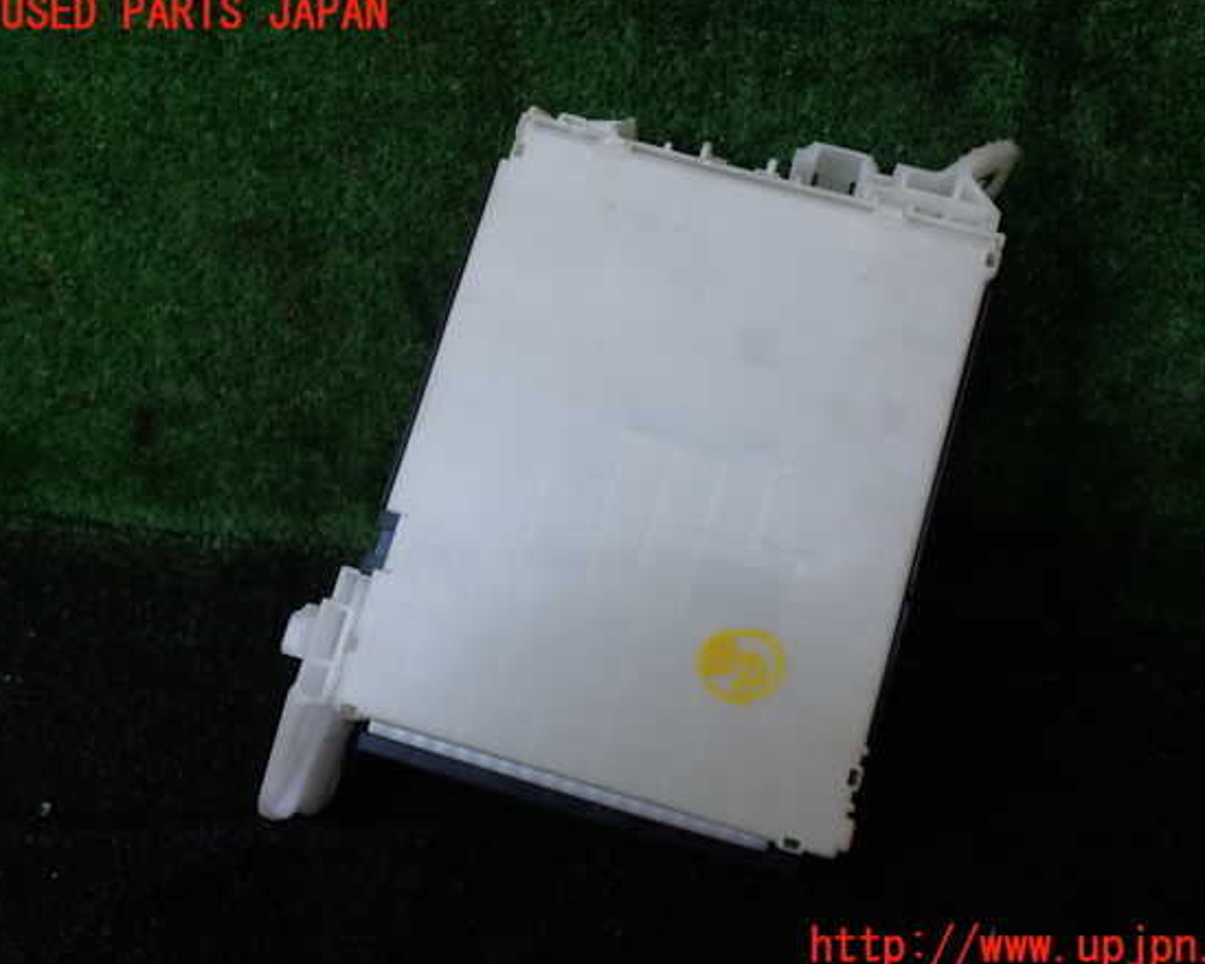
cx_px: 647
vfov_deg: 45.8
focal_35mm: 32
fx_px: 1141
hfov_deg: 55.6
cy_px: 481
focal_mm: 5.4
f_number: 3.2
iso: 100
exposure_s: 1/60
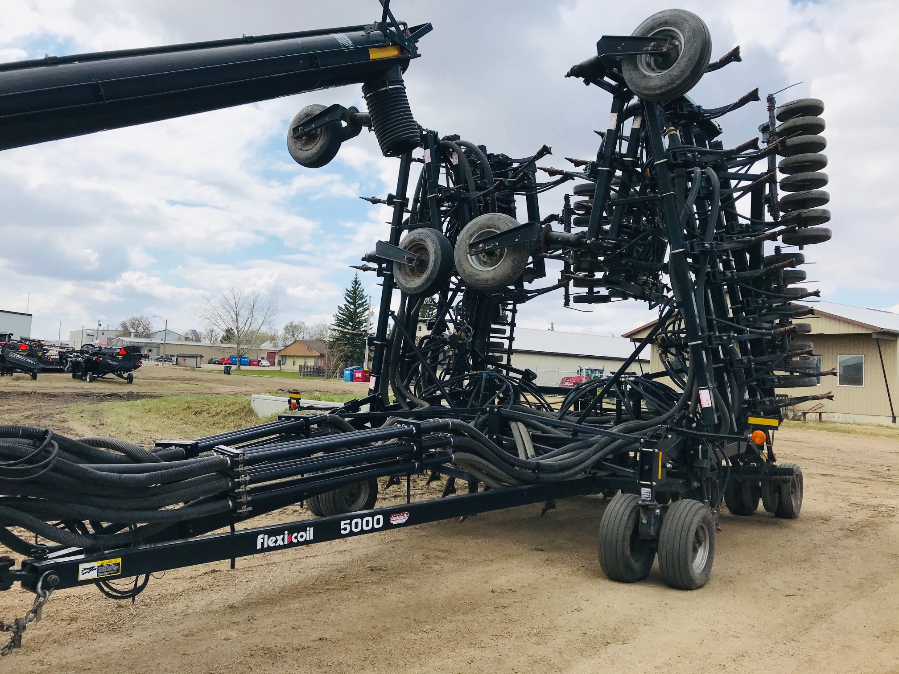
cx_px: 450
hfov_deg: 63.4
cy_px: 337
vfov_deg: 49.7
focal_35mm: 28
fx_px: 727
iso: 20
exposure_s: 1/2994
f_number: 1.8
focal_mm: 3.99
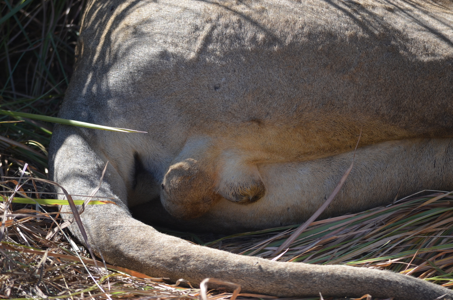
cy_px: 150
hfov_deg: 5.1
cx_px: 226
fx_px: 5086
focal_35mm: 405
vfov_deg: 3.4
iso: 280
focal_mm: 270
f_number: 5.6
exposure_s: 1/500
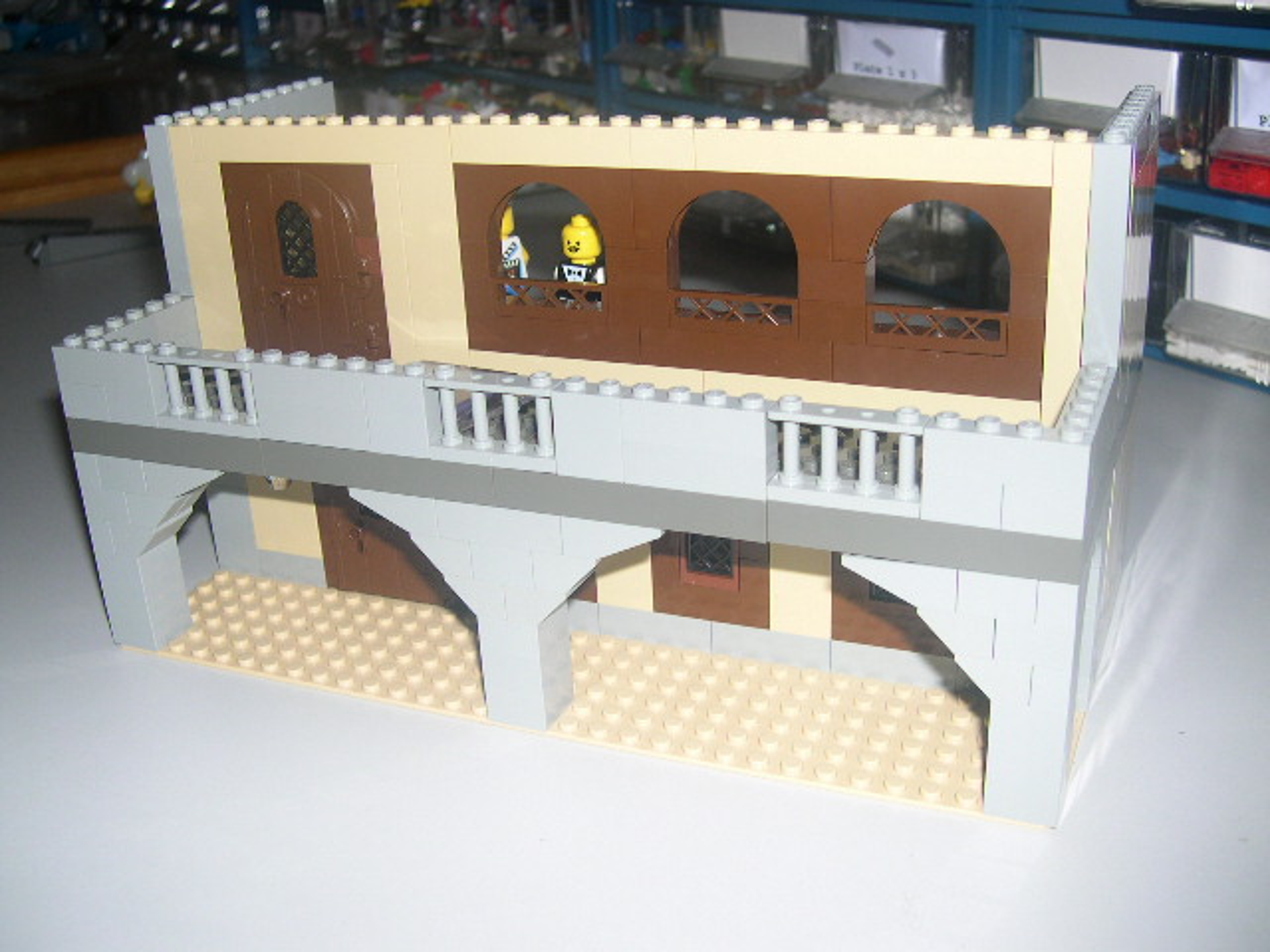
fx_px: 1394
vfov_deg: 37.7
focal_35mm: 38
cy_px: 476
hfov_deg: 49.0
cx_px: 635
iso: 100
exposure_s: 1/60
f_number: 2.8
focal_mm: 8
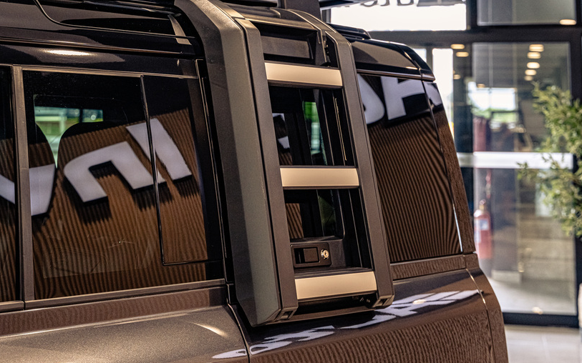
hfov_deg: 34.5
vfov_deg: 22.0
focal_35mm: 59
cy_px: 187
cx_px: 276
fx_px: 936
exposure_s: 1/200
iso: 1600
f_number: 4.5
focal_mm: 46
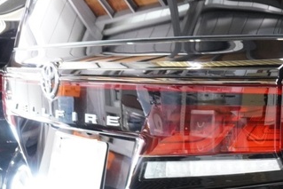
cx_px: 377
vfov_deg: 18.0
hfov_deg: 24.2
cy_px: 228
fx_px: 566
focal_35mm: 72
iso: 1600
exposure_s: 1/30
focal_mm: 16
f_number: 3.5
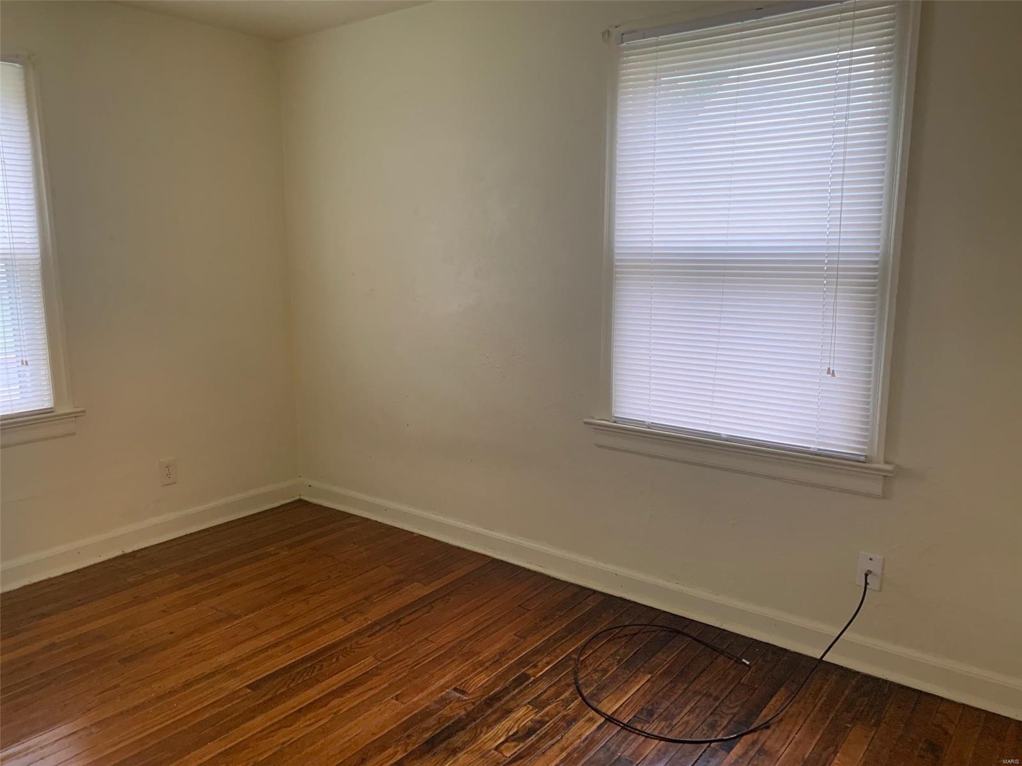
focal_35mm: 26
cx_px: 511
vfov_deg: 53.1
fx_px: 768
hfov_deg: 67.3
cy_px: 383
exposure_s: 1/60
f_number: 1.8
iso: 250
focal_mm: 4.25
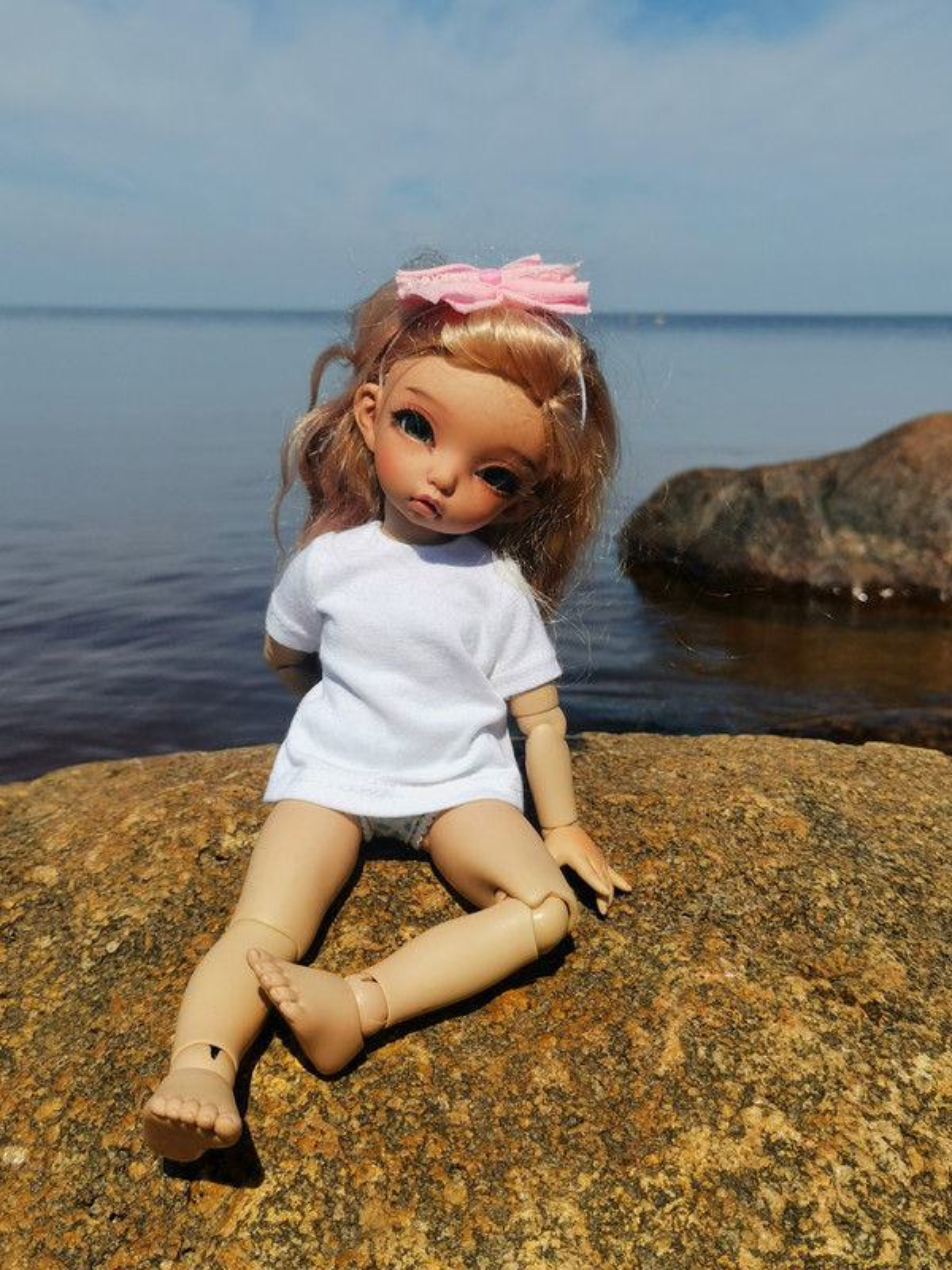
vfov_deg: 50.1
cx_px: 476
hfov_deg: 38.7
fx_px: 1357
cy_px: 635
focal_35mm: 37
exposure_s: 1/2801
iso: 50
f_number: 1.8
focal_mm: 4.75
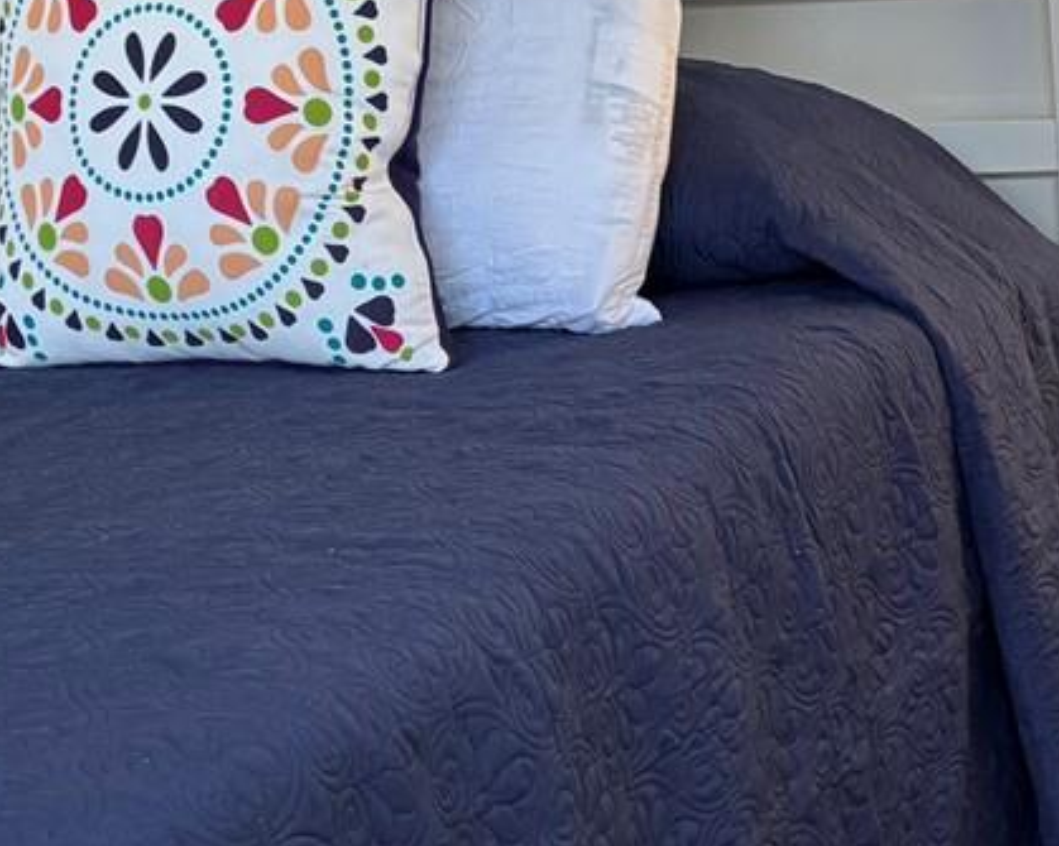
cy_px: 548
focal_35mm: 97
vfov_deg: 15.8
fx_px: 3039
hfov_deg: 19.5
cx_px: 897
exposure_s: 1/60
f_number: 1.6
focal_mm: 5.96
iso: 125
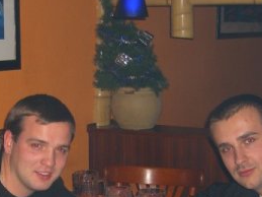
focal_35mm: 88
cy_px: 186
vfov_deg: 16.5
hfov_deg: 22.2
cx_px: 104
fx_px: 666
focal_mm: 7.9
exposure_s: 1/60
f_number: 2.8
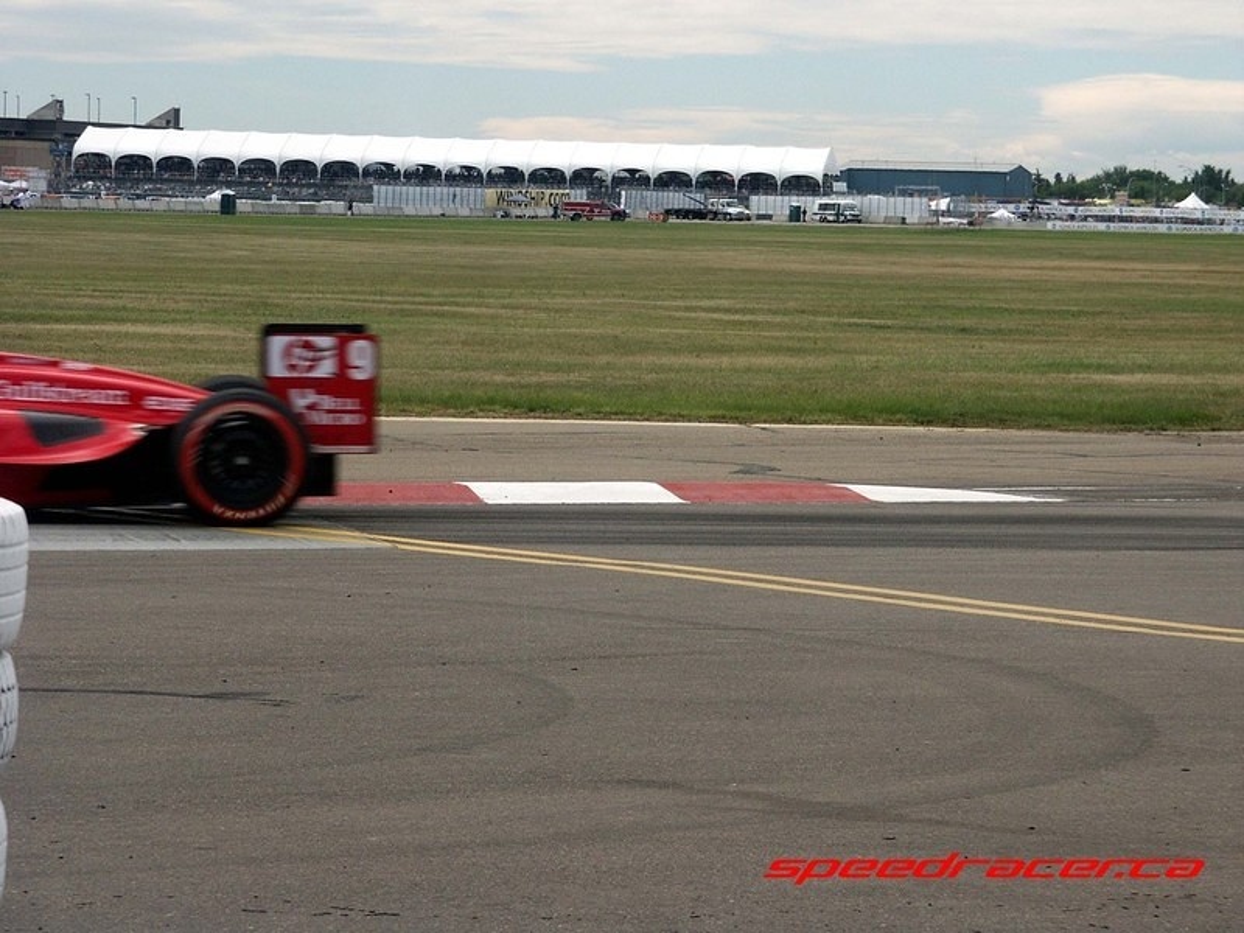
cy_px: 466
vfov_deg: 9.4
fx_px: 5678
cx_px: 622
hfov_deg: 12.5
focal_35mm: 158
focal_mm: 39.98
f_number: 5.6
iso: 100
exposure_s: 1/750
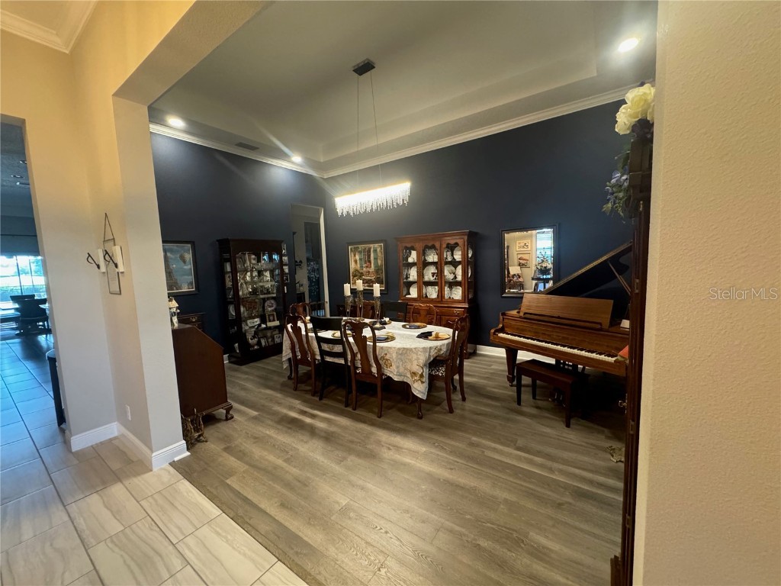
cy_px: 293
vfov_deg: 85.7
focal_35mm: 14
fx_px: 316
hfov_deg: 102.1
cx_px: 390
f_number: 2.2
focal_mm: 2.22
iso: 640
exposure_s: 1/60
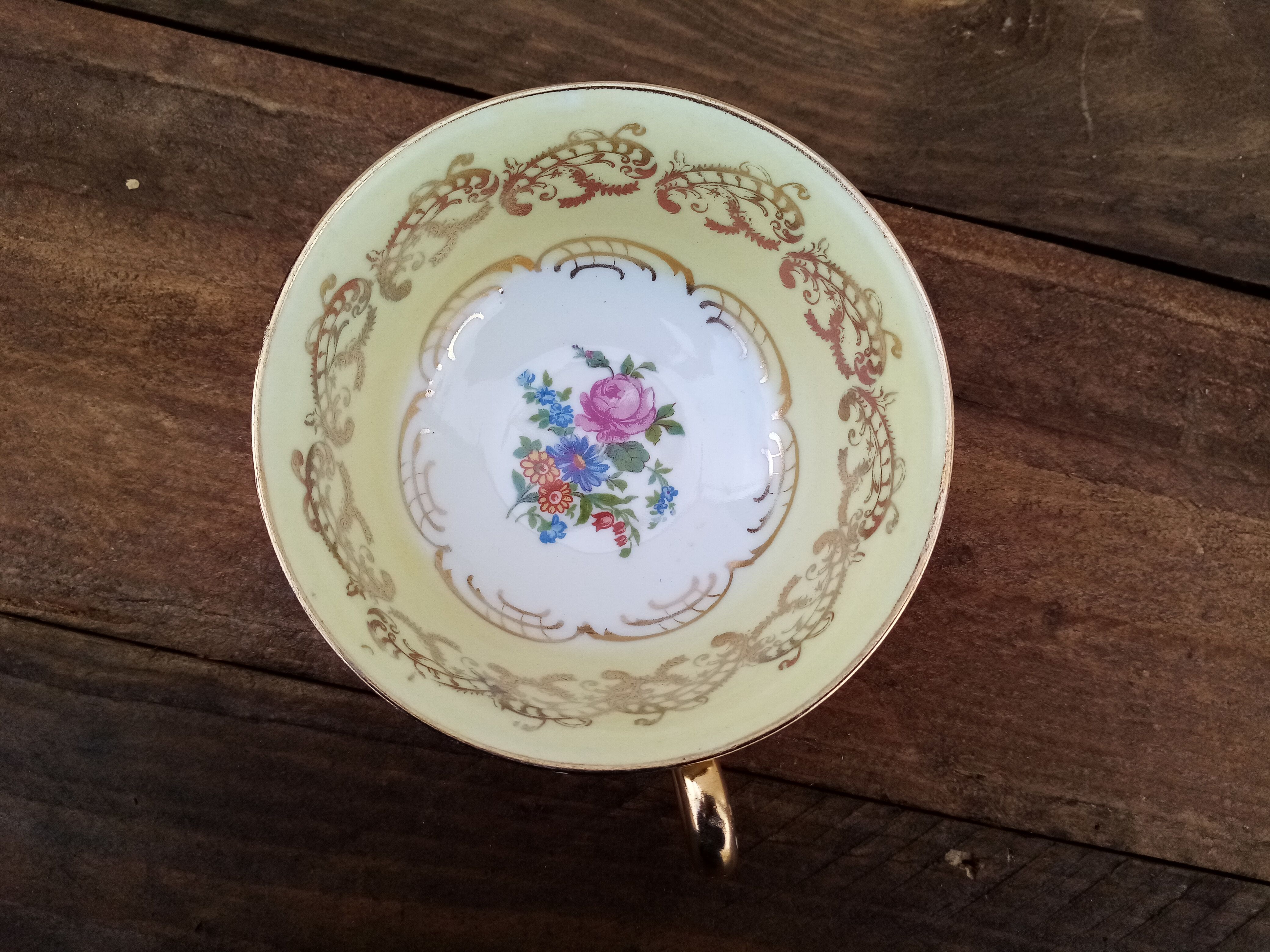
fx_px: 954
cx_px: 635
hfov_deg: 67.3
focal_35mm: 26
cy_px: 476
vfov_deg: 53.1
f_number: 1.8
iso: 109
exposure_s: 1/274
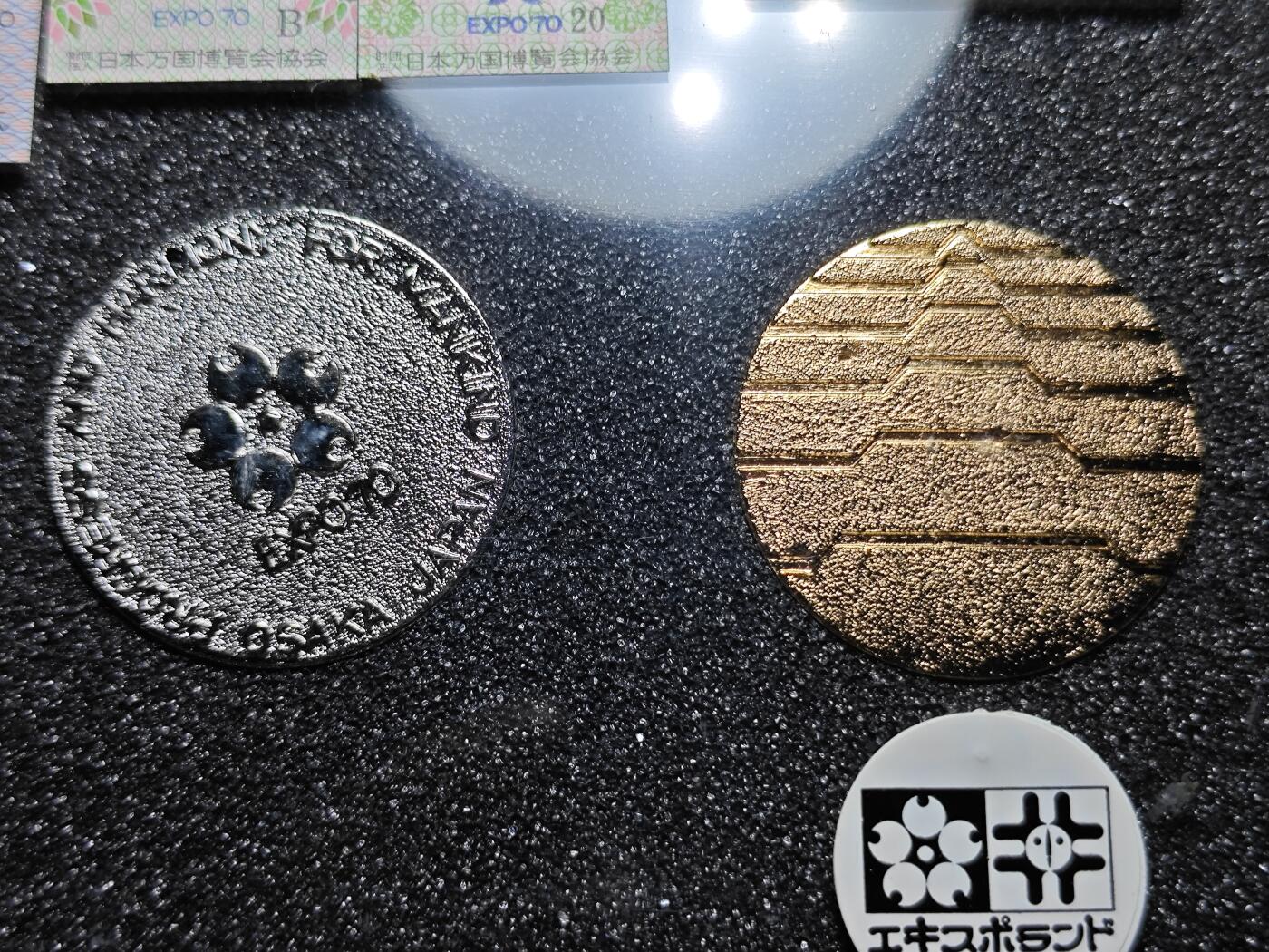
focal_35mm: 49
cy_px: 476
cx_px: 634
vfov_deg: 29.7
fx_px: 1796
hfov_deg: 38.9
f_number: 1.6
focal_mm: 5.84
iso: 50
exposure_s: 1/129
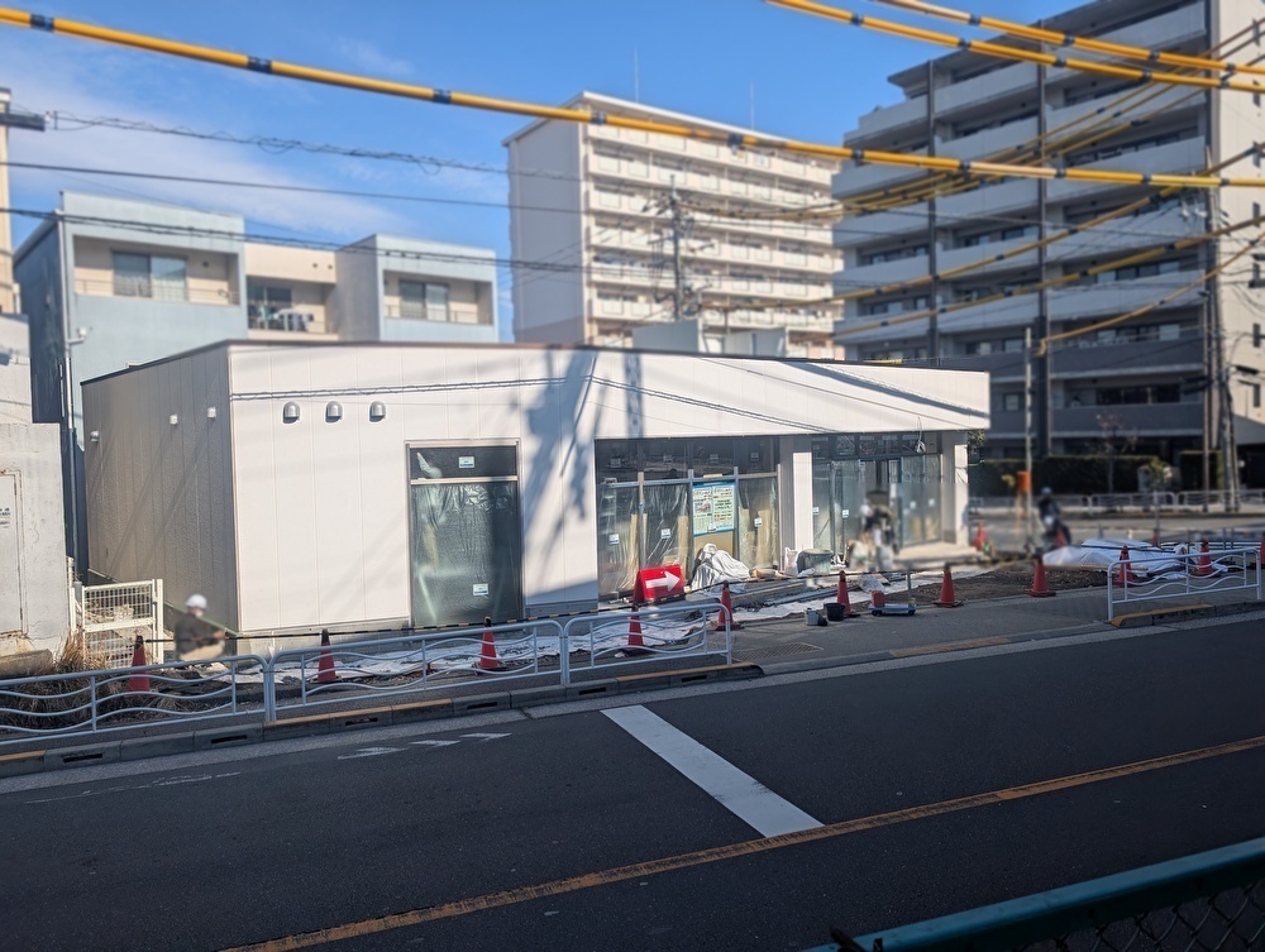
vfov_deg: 56.9
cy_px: 476
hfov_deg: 71.5
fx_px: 878
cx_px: 632
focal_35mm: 24
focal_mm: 6.9
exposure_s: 1/1603
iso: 22
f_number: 1.68
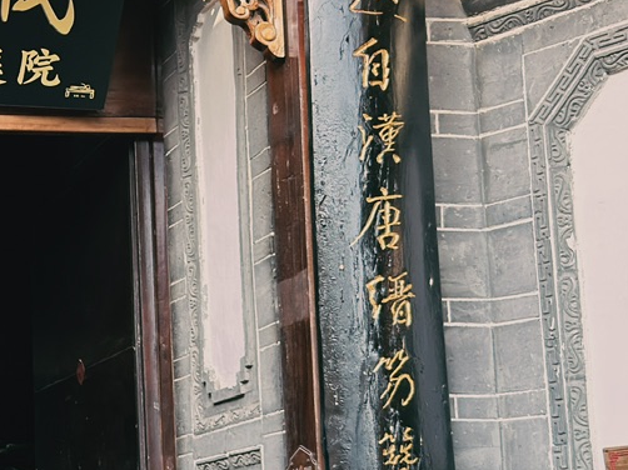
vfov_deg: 15.0
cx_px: -225
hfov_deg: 18.4
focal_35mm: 98
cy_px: 345
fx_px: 1777
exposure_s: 1/195
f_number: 1.78
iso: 160
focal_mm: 6.76
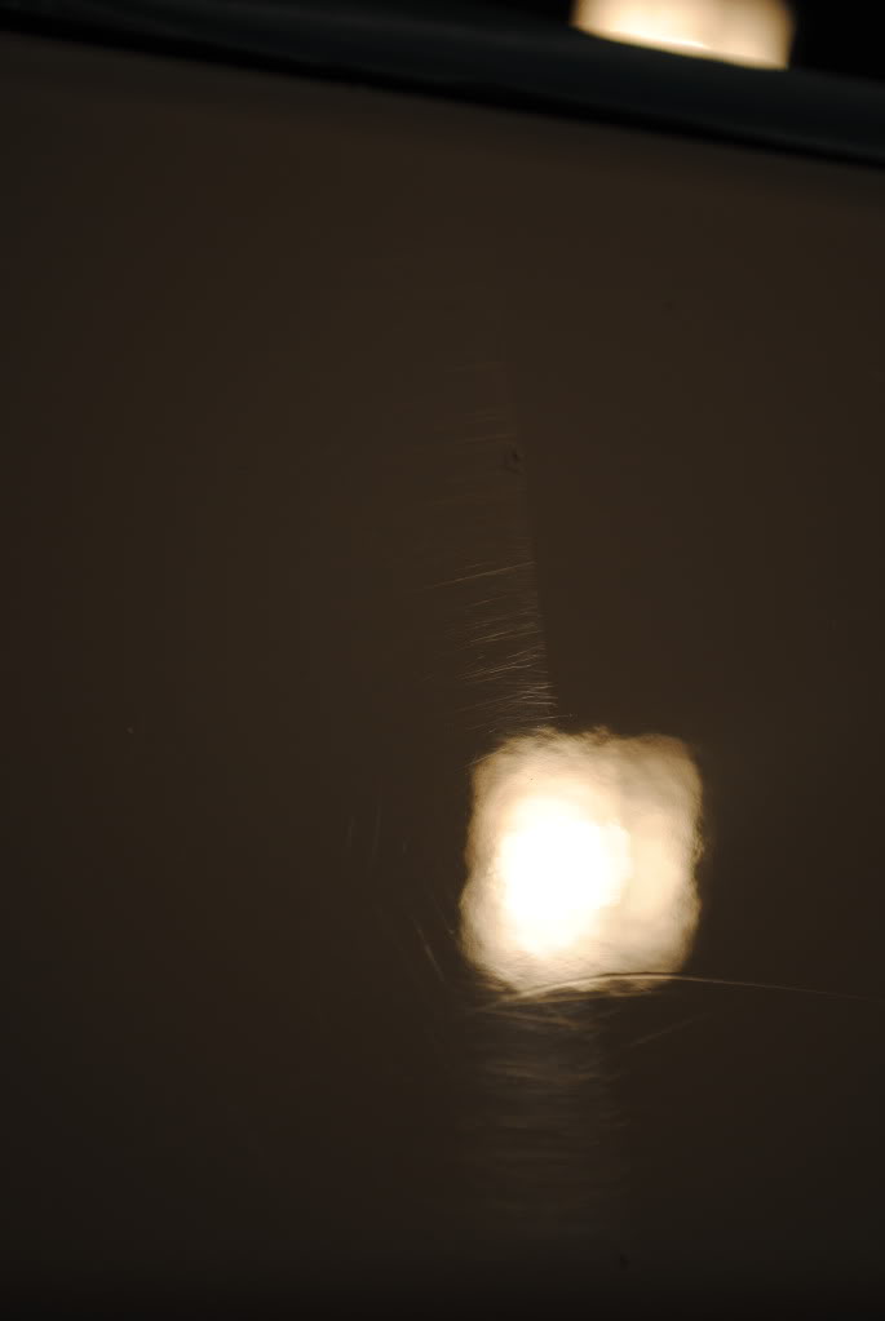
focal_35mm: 72
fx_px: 2647
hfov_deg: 19.0
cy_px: 660
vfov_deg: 28.0
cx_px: 442
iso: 100
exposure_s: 1/125
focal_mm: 48
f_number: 5.6
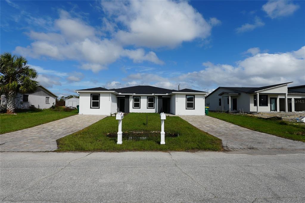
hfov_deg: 96.7
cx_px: 152
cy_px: 102
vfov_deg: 73.8
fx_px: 136
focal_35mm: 16
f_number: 5
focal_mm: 11
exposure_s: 1/1000
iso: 80
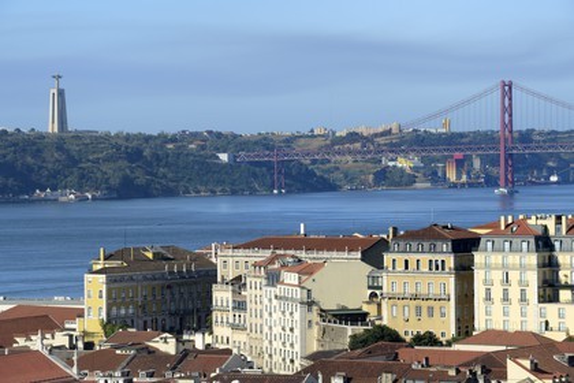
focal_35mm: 165
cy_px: 192
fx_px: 2631
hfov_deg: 12.5
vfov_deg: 8.3
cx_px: 287
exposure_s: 1/320
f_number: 13
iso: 200
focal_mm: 165
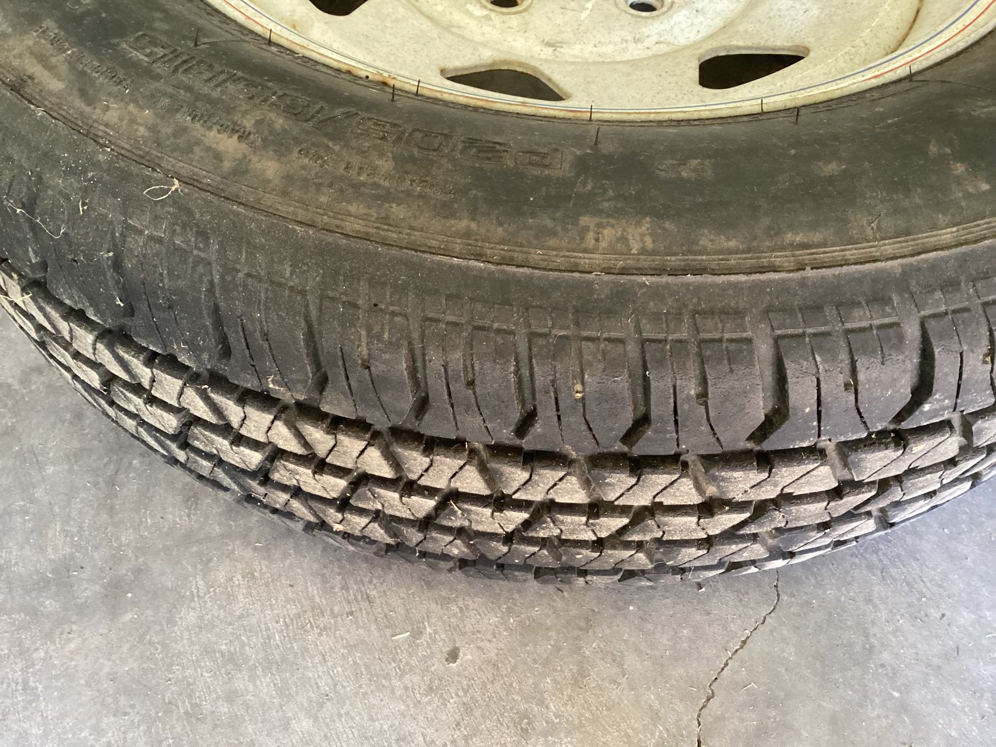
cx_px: 498
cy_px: 374
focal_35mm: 31
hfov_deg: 58.3
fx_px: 892
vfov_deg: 45.4
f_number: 2.4
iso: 400
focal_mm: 3.3
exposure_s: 1/33
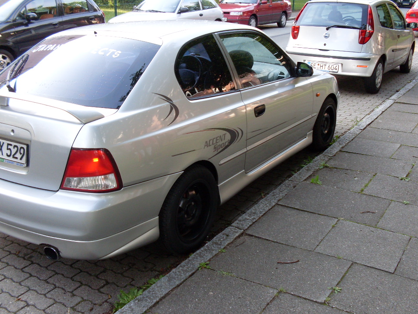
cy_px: 150
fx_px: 483
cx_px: 214
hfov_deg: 46.8
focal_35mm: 40
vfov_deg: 36.0
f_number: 2.8
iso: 100
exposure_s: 1/90
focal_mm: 6.3
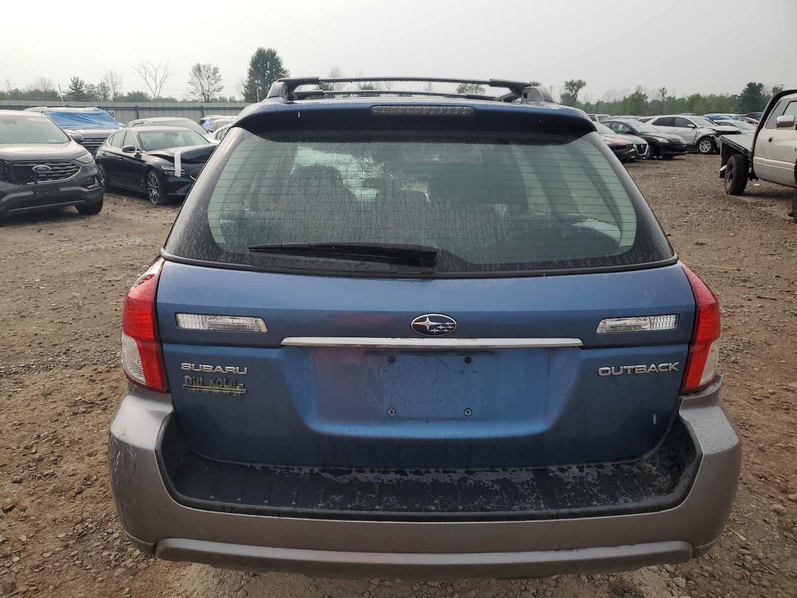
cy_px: 299
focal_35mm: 26
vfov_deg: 53.1
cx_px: 398
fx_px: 599
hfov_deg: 67.3
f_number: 1.5
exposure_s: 1/1111
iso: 50
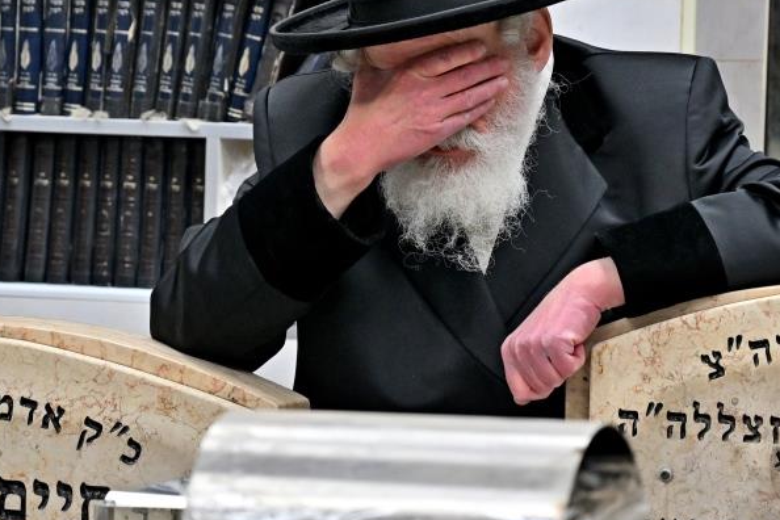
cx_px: 507
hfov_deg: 6.6
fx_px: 6716
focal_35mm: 310
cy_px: 183
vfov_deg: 4.4
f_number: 4
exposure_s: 1/200
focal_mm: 120
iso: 640
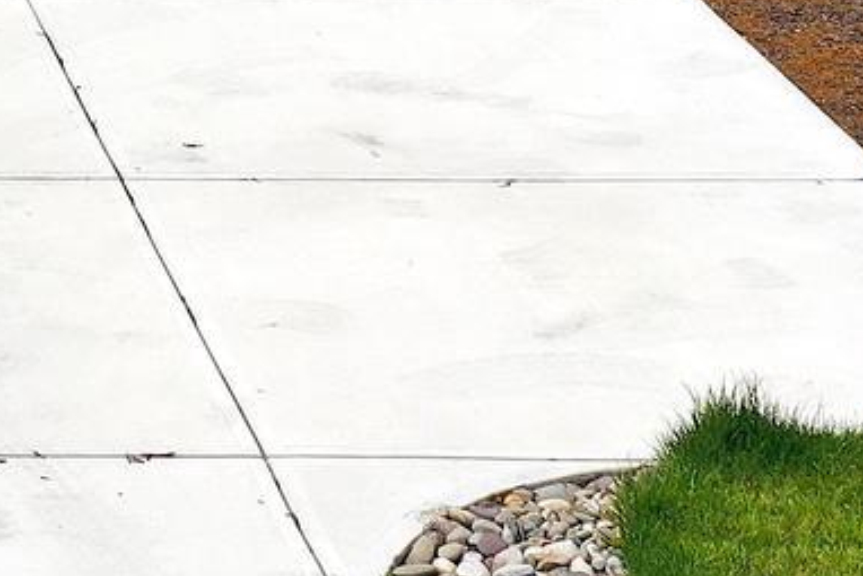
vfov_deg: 8.6
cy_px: -622
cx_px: -520
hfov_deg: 12.8
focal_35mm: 150
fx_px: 3597
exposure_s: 1/640
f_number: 6.3
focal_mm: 10.26
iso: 100
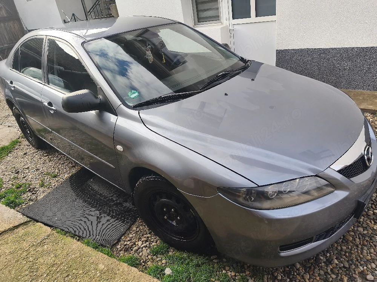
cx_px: 188
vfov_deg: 58.9
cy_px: 141
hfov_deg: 73.9
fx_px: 250
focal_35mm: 23
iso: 50
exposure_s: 1/217
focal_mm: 6.18
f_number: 1.65
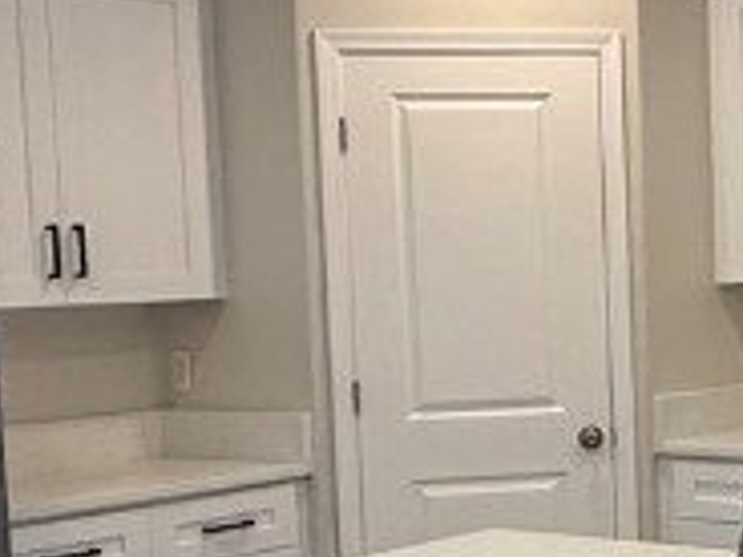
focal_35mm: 78
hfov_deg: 22.8
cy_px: 371
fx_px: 1674
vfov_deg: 18.8
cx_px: 913
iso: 160
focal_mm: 2.22
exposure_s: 1/120
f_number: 2.2
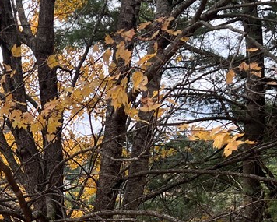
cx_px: 52
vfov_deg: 20.1
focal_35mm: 73
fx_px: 599
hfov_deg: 25.6
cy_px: 241
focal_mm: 5.7
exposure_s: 1/1431
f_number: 1.5
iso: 50
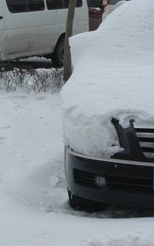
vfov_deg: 19.0
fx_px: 732
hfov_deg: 11.7
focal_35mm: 109
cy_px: 72
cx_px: 201
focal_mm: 28
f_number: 10
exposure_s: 1/400
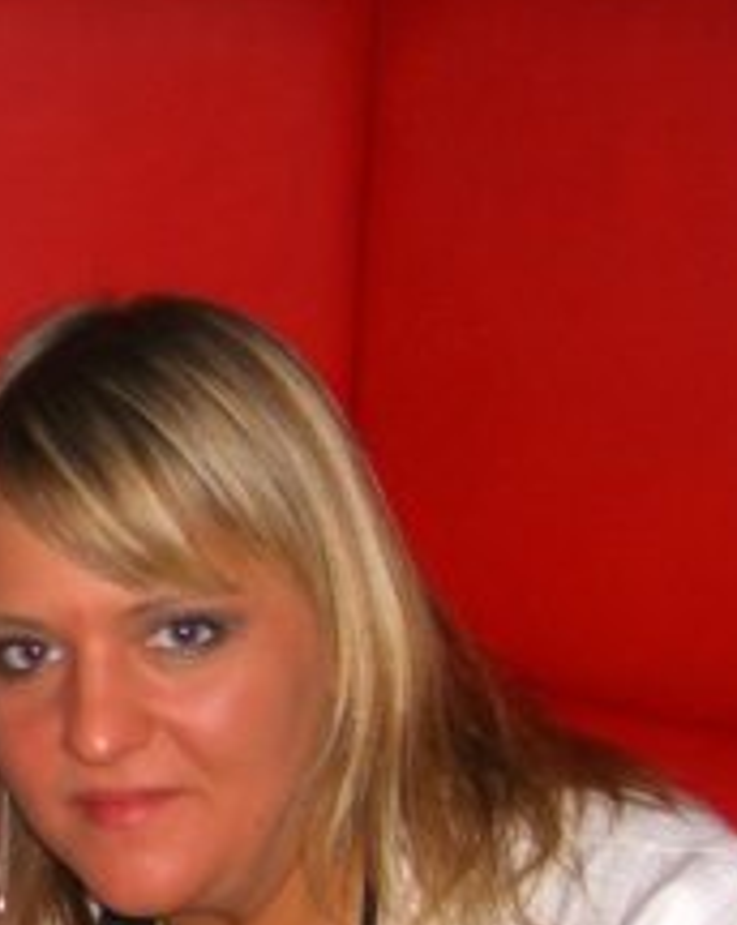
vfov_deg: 15.2
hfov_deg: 12.1
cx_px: -111
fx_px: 3418
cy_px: 839
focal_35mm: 125
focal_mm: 9.5
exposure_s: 1/60
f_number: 3.1
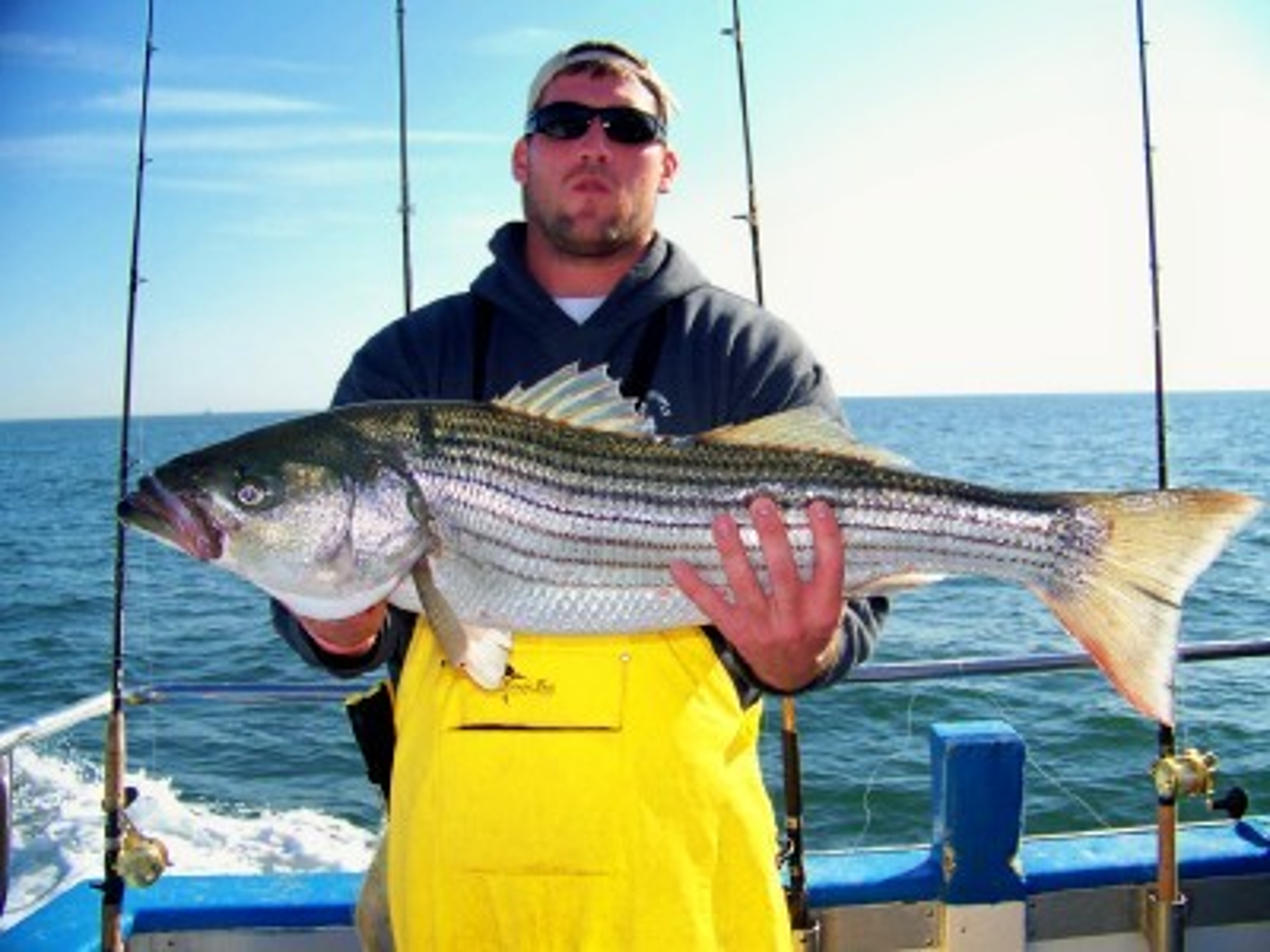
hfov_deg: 51.4
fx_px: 1321
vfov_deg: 39.7
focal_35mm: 36
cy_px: 476
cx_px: 635
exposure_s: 1/640
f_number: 2.8
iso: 64
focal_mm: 5.85
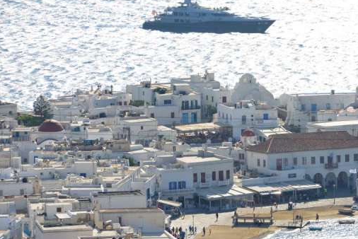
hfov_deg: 6.5
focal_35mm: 316
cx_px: 270
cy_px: 124
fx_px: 3144
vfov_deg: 4.4
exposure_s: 1/250
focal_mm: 200
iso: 100
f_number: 9
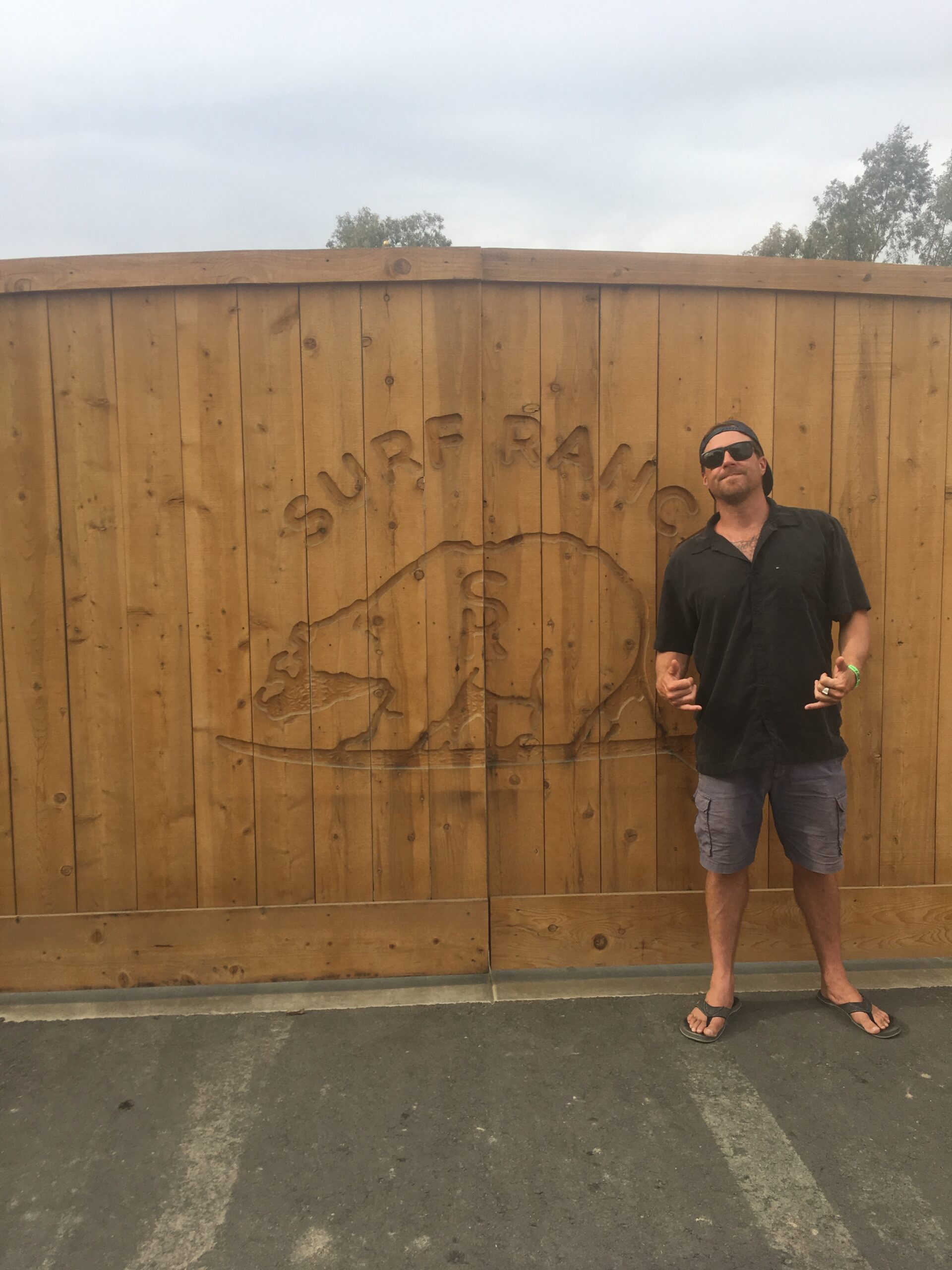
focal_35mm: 29
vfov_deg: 61.7
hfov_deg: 48.2
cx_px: 476
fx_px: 1063
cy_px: 635
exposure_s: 1/874
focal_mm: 4.15
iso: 25
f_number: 2.2
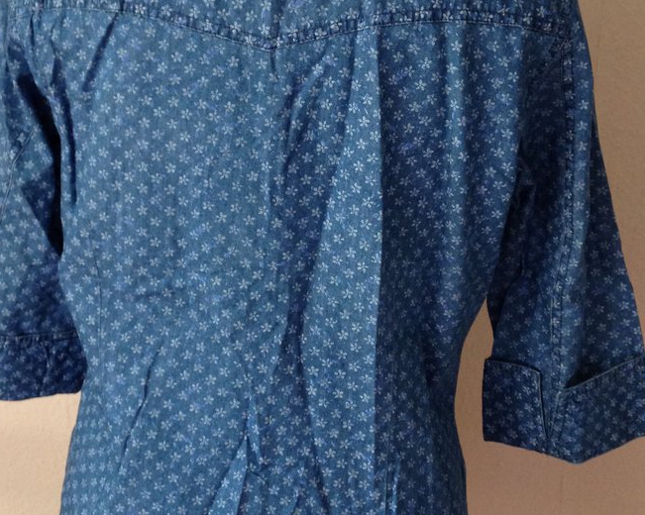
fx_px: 1259
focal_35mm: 66
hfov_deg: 28.7
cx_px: 277
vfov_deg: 23.1
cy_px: 230
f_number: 2.4
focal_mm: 4.12
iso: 160
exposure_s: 1/20
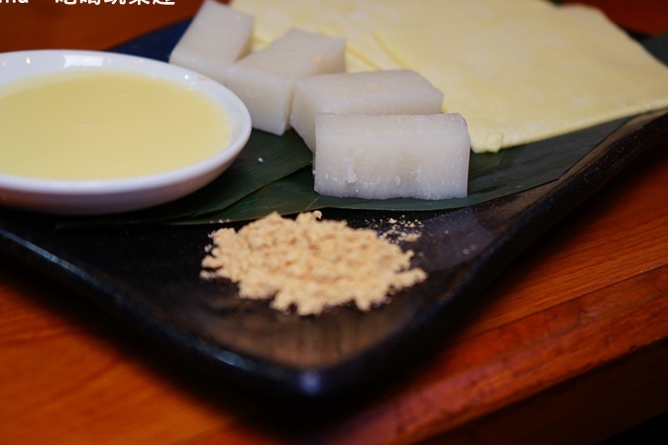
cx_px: 316
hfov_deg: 35.1
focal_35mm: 57
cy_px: 221
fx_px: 1057
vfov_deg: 23.8
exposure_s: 1/60
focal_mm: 48
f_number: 4.5
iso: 640
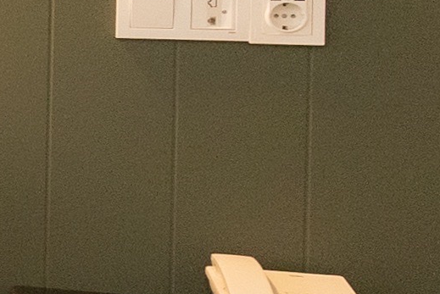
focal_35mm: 136
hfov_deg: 9.4
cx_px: -1092
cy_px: -15
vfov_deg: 10.0
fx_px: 1664
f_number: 4
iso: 1250
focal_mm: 17
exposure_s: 1/100
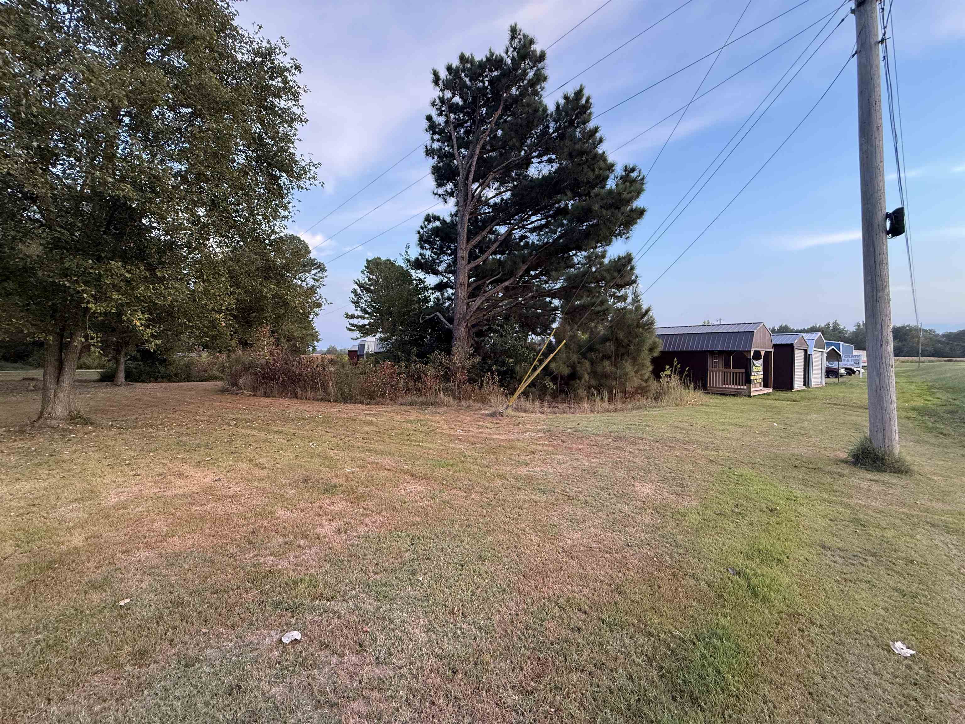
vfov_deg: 85.7
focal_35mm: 14
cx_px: 482
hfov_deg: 102.1
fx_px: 390
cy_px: 362
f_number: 2.2
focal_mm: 2.22
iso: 200
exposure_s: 1/99
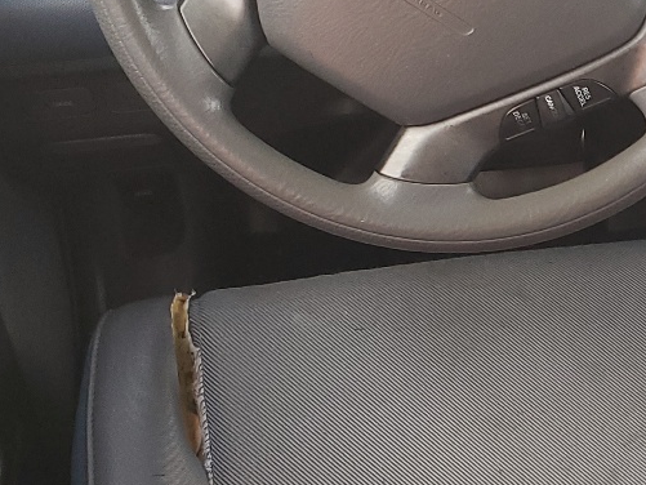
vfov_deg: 17.8
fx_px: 1549
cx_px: 802
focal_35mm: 83
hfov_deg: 21.6
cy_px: 244
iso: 85
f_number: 1.5
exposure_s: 1/120
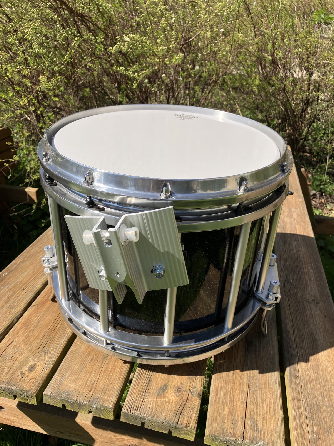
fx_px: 360
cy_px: 223
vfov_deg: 63.4
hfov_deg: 49.7
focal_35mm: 28
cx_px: 167
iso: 32
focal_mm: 3.99
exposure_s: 1/1567
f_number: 1.8
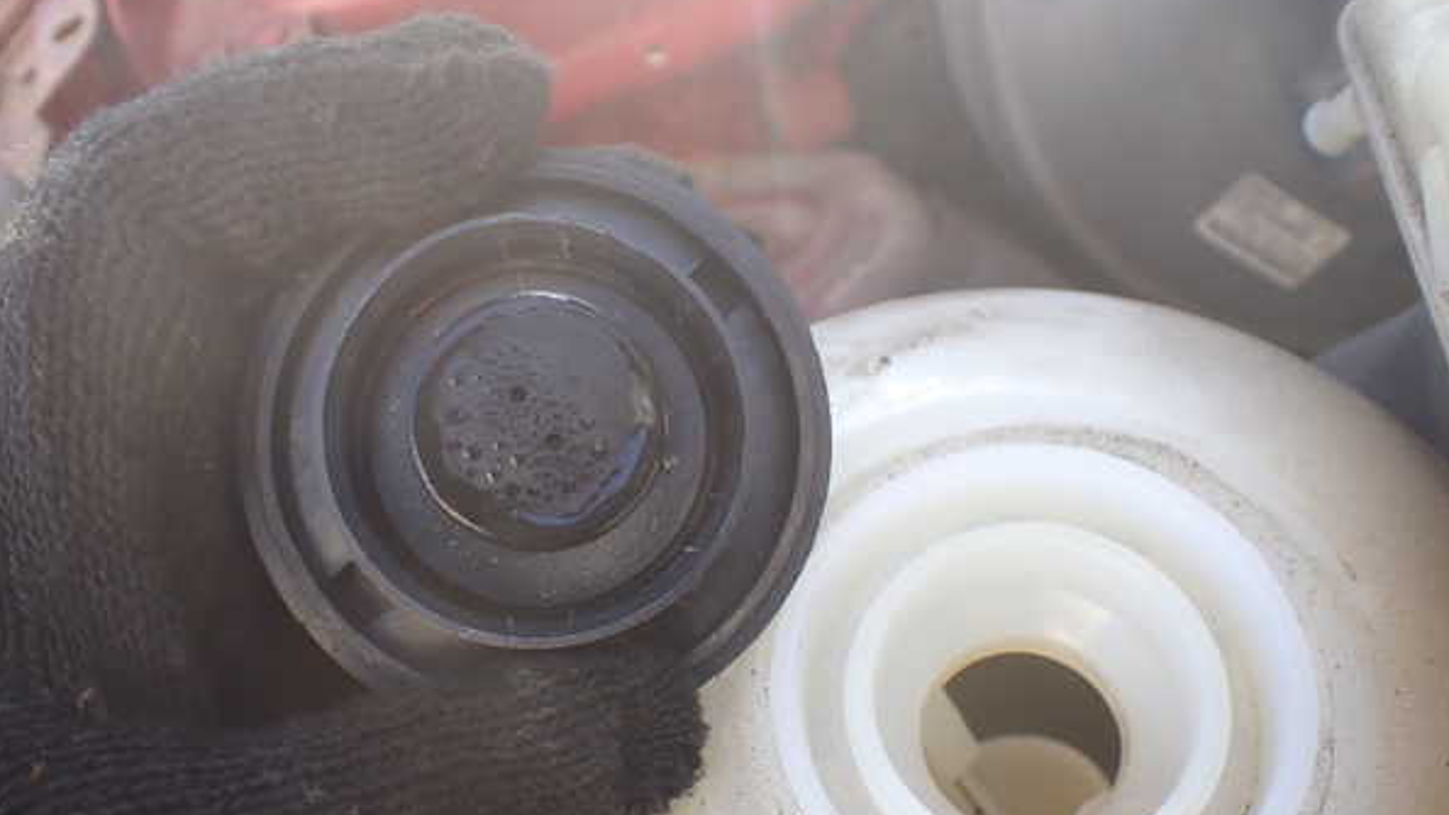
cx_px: 722
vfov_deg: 35.6
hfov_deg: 59.5
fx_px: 1268
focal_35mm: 33
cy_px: 456
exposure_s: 1/125
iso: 100
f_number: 2.3
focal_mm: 5.4
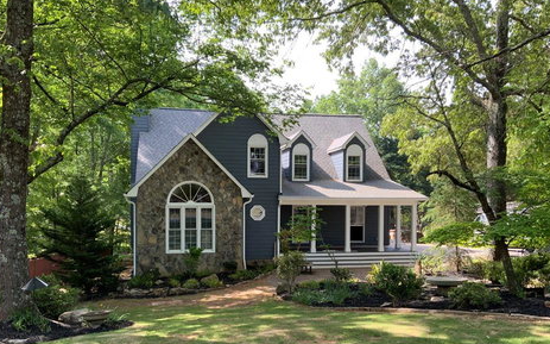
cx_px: 273
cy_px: 212
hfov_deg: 56.7
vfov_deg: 37.1
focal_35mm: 34
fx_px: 509
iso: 16
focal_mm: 3
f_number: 1.8
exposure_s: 1/151
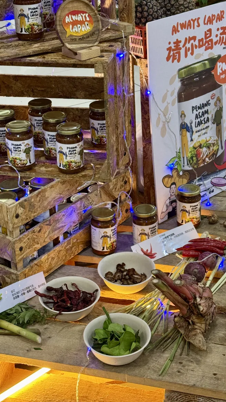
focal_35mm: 65
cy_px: 157
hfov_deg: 18.5
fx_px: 692
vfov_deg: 32.2
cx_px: 106
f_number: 1.78
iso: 100
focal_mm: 6.76
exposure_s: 1/50
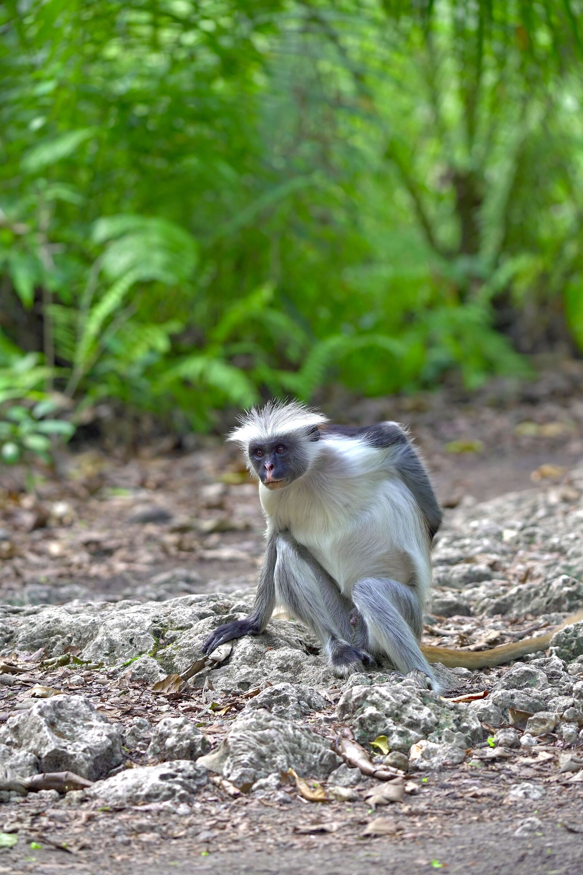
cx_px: 292
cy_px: 438
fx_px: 6177
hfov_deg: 5.4
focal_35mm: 254
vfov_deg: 8.1
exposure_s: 1/60
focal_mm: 254.3
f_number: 5.6
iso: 800
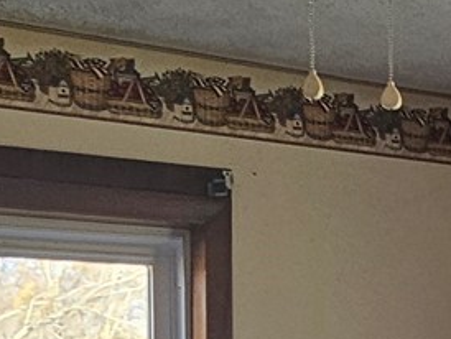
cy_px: 415
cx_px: 597
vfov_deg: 15.6
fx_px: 1187
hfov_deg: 19.7
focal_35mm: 91
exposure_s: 1/77.4
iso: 125
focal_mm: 2.2
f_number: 2.2
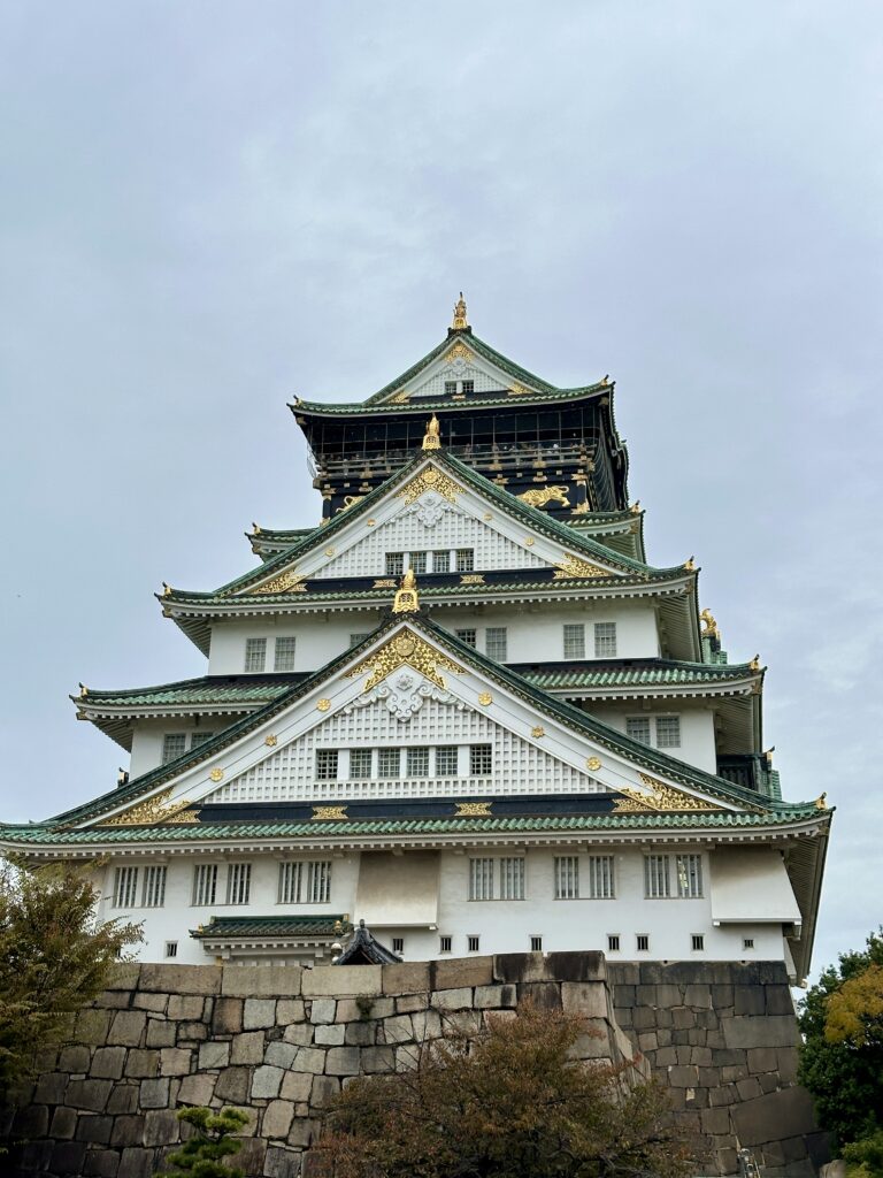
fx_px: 1633
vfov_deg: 39.7
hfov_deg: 30.3
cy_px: 589
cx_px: 442
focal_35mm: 48
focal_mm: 6.86
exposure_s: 1/1565
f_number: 1.78
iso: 64
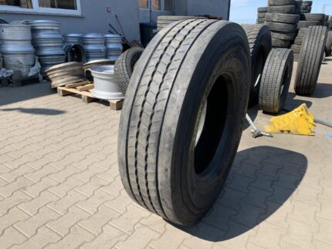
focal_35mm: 26
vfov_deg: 53.1
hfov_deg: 67.3
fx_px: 250
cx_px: 166
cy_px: 124
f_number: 1.8
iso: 25
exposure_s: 1/1190
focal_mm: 4.25
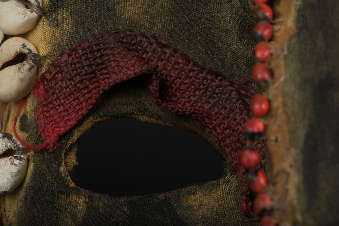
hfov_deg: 19.4
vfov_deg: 13.1
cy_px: 113
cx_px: 170
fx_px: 989
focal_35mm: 105
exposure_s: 1/200
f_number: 18
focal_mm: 105
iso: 400
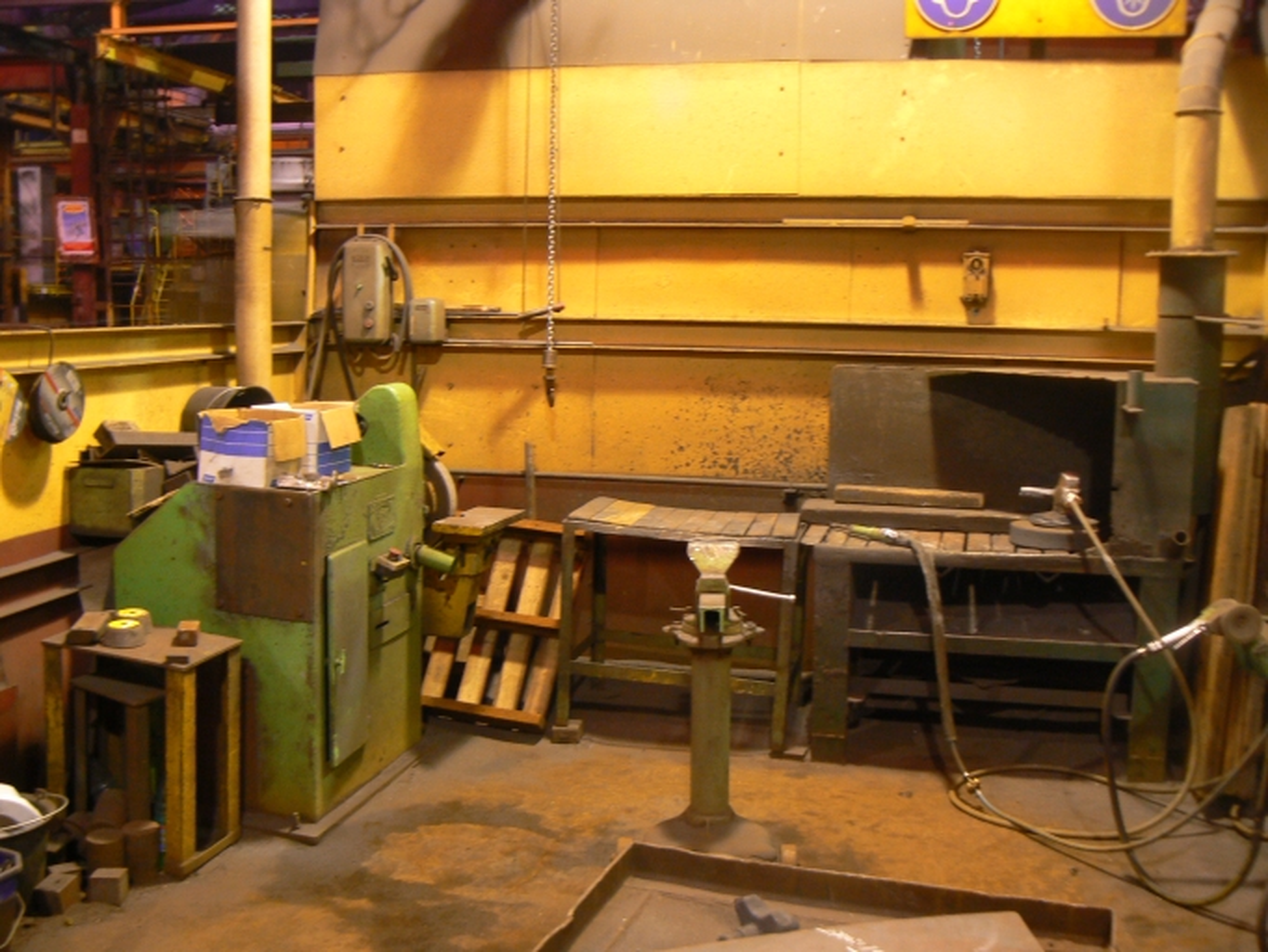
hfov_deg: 51.3
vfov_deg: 39.7
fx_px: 1319
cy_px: 476
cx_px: 634
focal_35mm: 36
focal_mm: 6
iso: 100
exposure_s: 1/1.3
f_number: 2.8
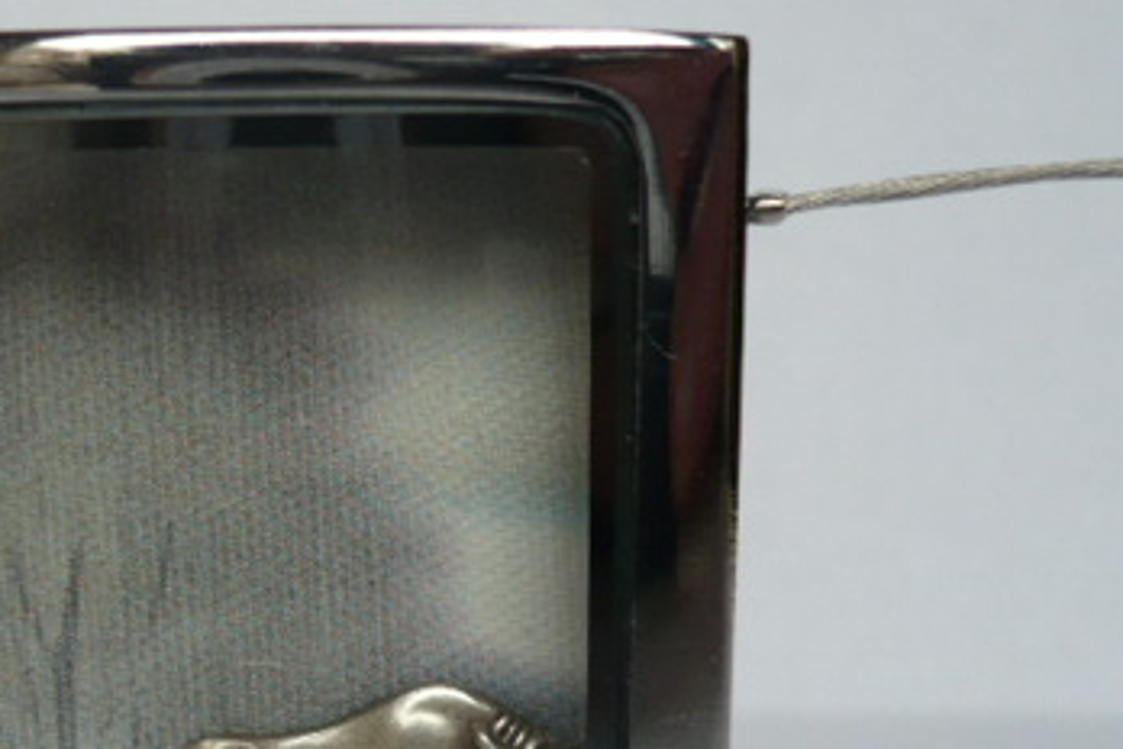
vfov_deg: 20.2
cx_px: 239
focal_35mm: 67
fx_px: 2090
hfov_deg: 29.5
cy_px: 517
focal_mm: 5.8
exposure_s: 1/250
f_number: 2.8
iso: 100
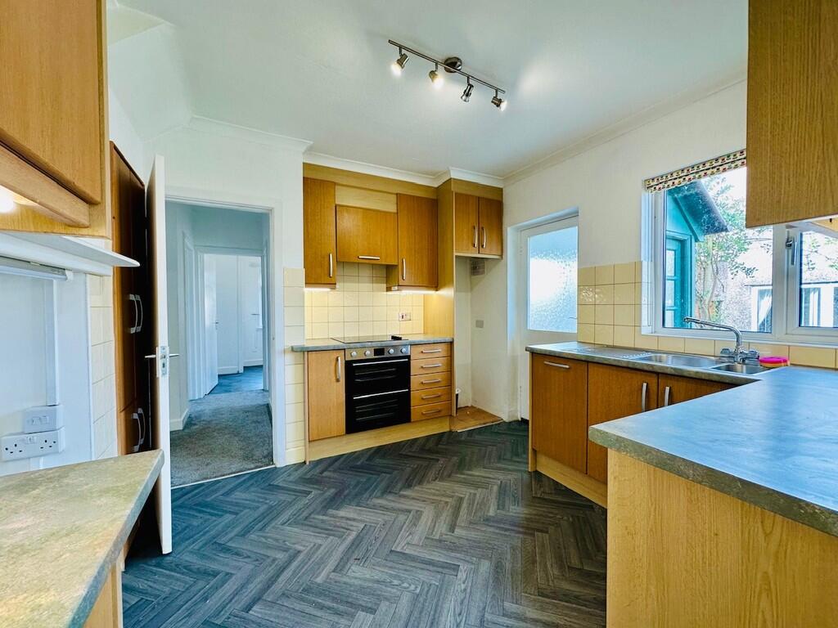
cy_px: 314
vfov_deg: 85.7
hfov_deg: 102.1
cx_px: 419
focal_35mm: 14
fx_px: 339
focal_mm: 2.22
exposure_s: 1/100
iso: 125
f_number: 2.2
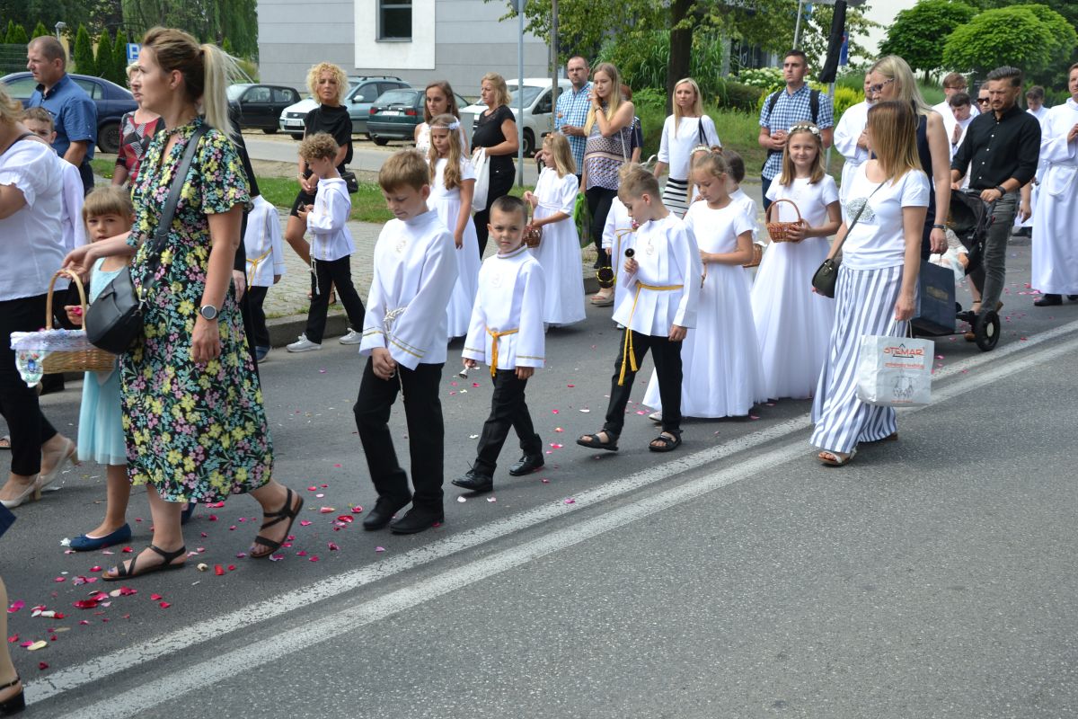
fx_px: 1258
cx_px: 539
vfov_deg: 31.9
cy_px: 360
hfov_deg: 46.4
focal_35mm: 42
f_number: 6.3
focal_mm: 28
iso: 100
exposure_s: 1/160
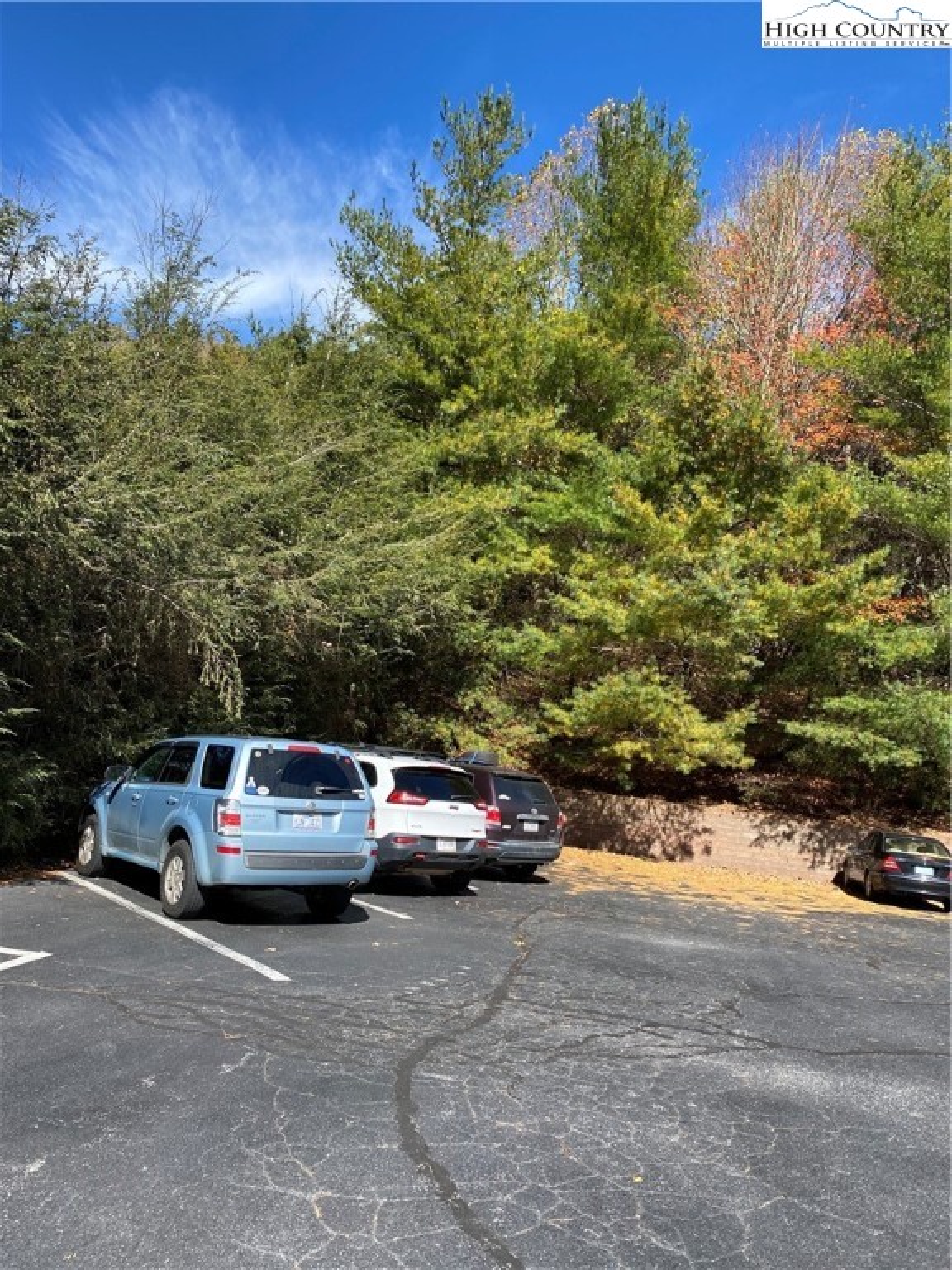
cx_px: 476
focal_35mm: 26
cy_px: 635
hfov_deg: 53.1
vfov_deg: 67.3
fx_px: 953
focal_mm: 4.25
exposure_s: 1/1103
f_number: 1.8
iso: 32
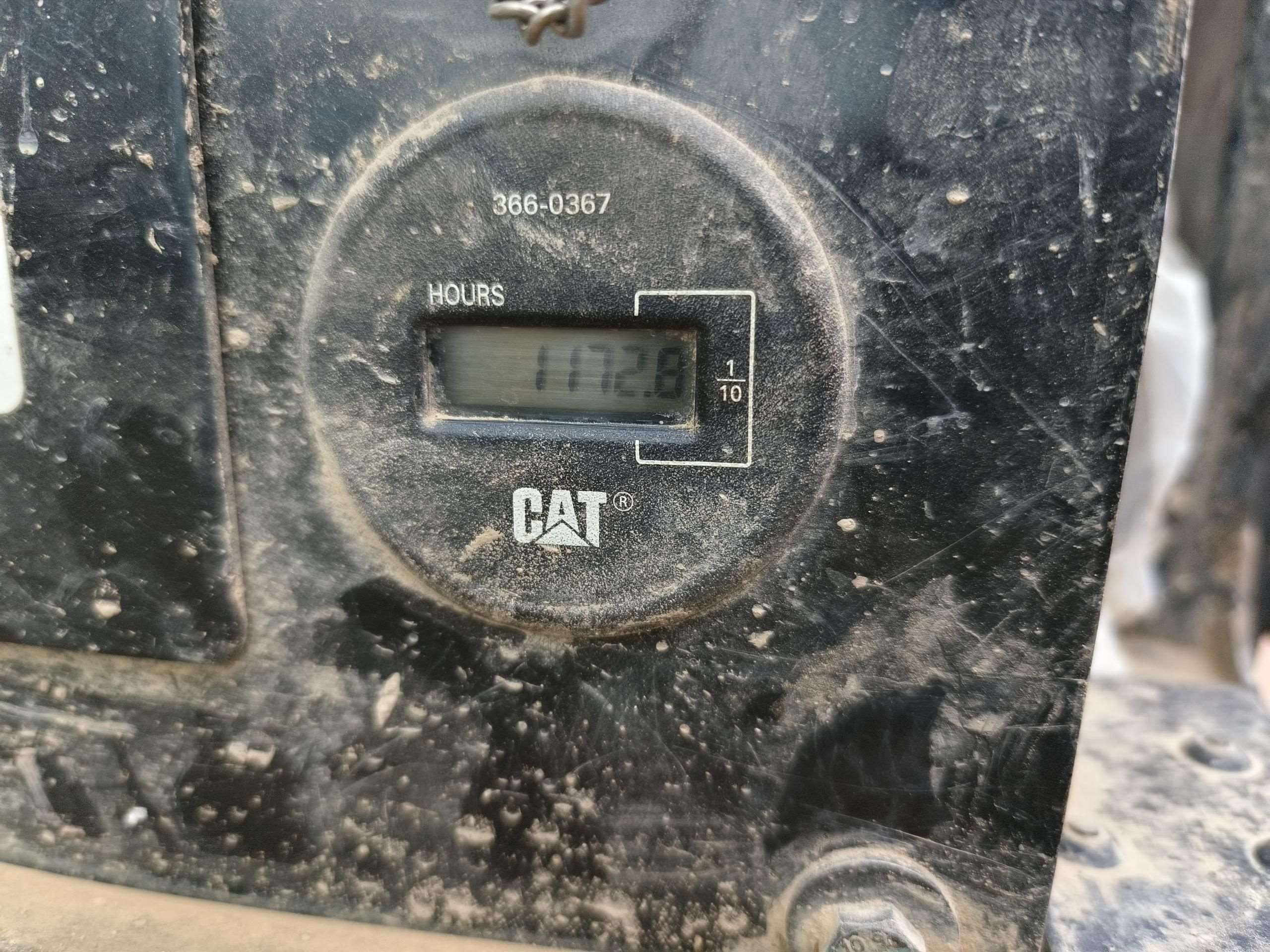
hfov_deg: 73.9
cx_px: 635
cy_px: 476
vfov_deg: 58.9
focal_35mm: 23
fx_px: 844
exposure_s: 1/476
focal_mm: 5.5
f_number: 1.75
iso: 71
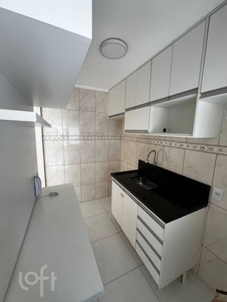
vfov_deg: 106.2
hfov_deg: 89.9
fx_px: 114
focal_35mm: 13
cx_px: 114
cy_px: 151
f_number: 1.8
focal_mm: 1.57
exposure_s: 1/99
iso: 80
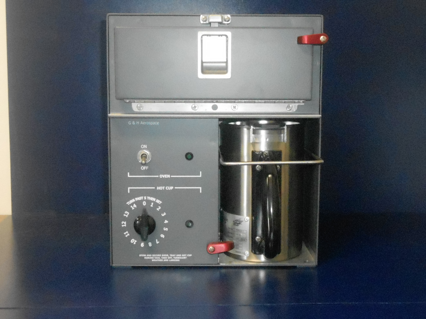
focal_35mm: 56
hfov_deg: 34.3
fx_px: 689
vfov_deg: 26.1
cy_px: 160
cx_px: 213
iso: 3200
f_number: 5.2
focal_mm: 10
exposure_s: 1/60
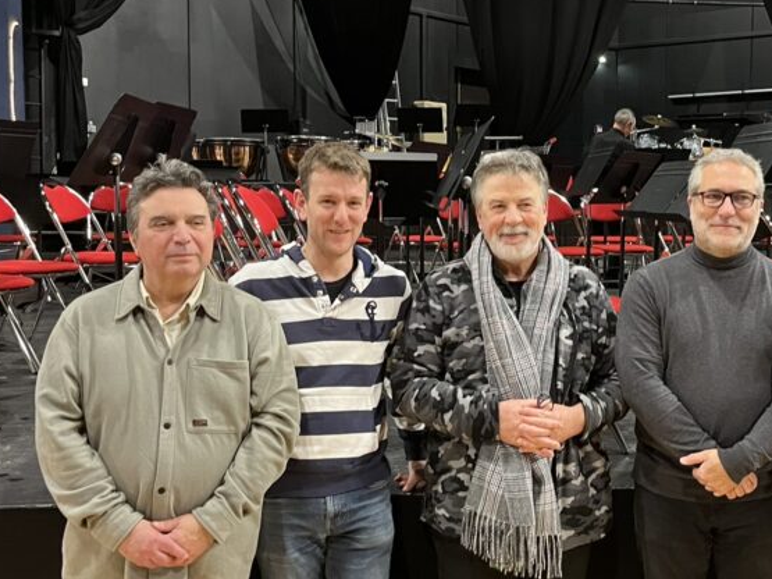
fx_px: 1070
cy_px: 291
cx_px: 537
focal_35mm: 48
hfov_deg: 39.0
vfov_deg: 30.3
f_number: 1.6
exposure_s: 1/50
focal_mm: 5.1
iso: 320
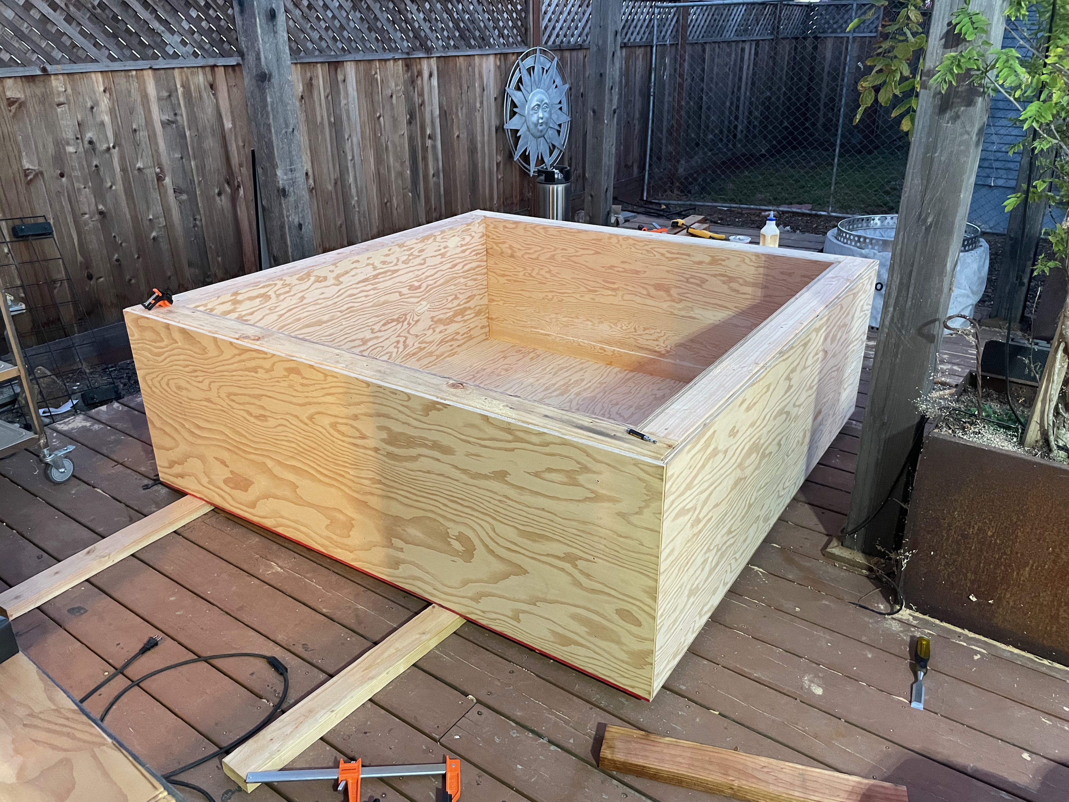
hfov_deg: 67.3
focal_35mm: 26
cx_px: 534
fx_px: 803
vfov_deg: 53.1
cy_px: 401
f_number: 1.6
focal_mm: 4.2
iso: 400
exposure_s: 1/40
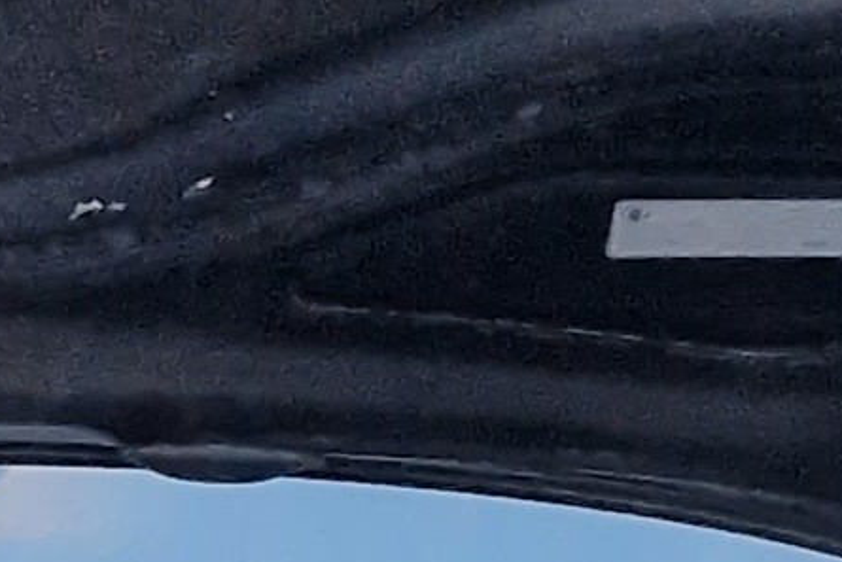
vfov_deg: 6.1
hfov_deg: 9.4
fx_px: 5030
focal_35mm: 215
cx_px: -303
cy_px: 1378
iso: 640
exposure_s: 1/50
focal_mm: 5.4
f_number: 1.8
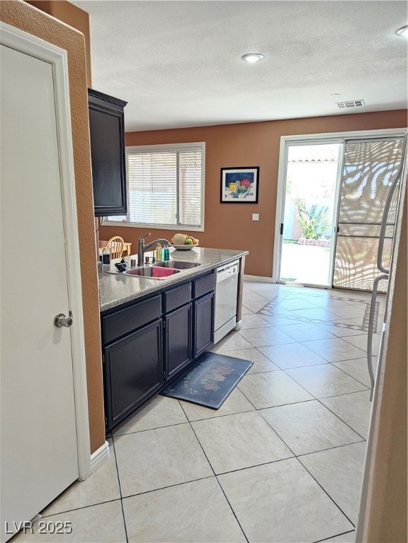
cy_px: 272
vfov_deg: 73.9
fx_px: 361
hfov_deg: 58.9
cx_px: 204
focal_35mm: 23
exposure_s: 1/120
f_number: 1.7
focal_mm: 6.3
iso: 500
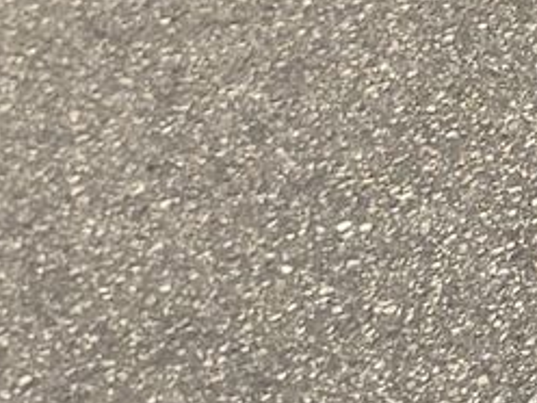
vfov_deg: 8.1
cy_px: -843
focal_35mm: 155
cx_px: 1366
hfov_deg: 10.6
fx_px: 2405
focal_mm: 6.7
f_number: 1.8
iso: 50
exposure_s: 1/421
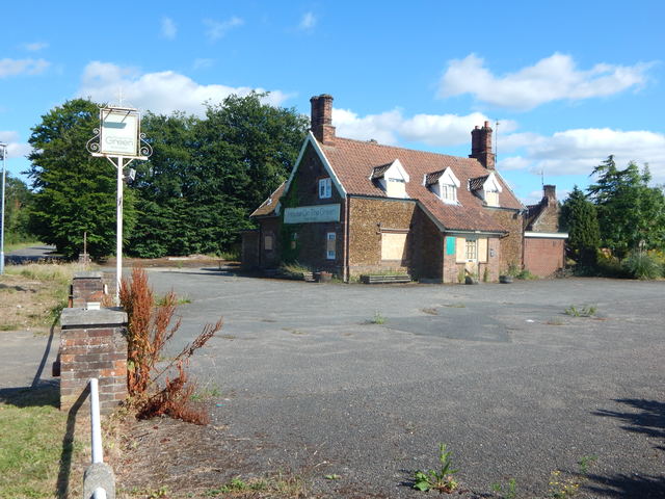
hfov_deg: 58.4
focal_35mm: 31
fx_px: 596
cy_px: 250
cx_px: 332
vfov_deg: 45.4
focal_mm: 5.6
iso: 125
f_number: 6.5
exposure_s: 1/400
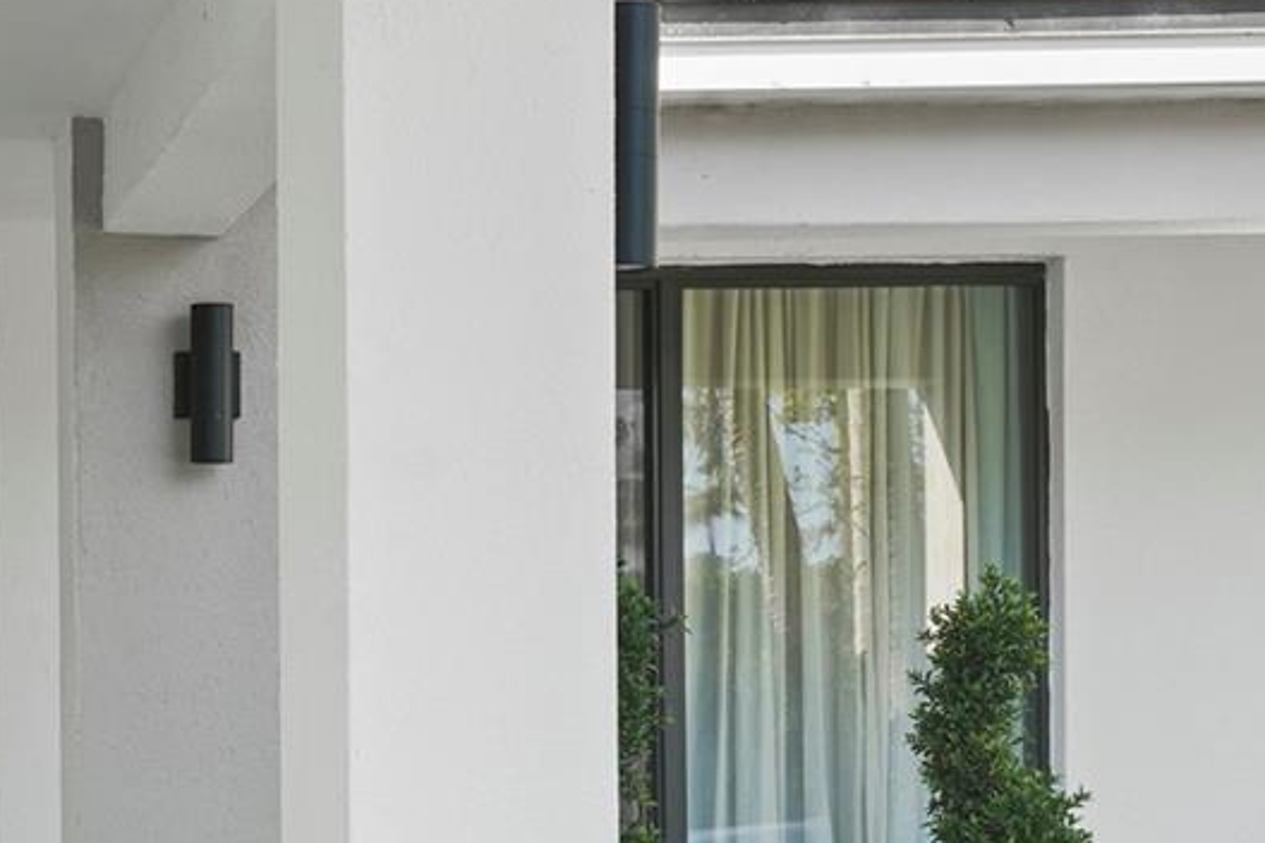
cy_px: 857
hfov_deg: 18.5
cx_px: -127
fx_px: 3724
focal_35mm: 106
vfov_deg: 12.7
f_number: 13
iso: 125
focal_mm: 35
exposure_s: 1/30
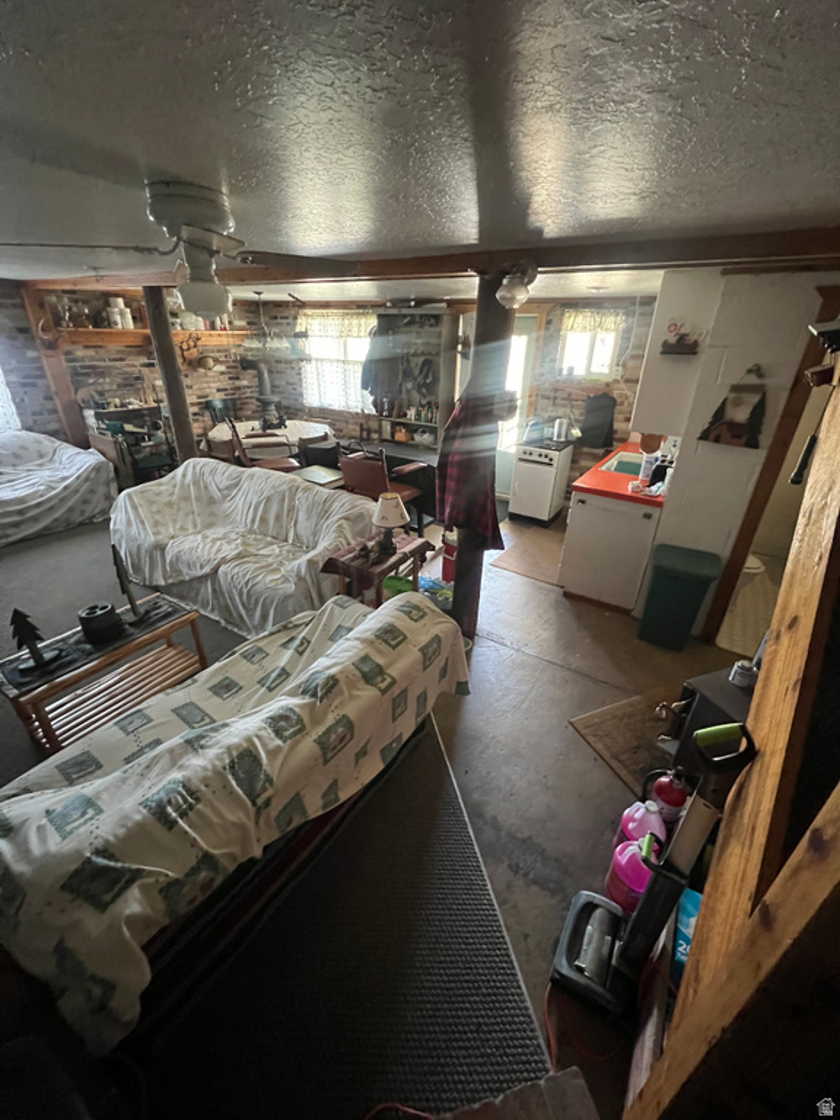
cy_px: 560
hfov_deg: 89.9
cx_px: 420
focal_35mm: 13
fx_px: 421
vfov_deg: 106.2
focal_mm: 1.57
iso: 1000
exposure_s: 1/60
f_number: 1.8
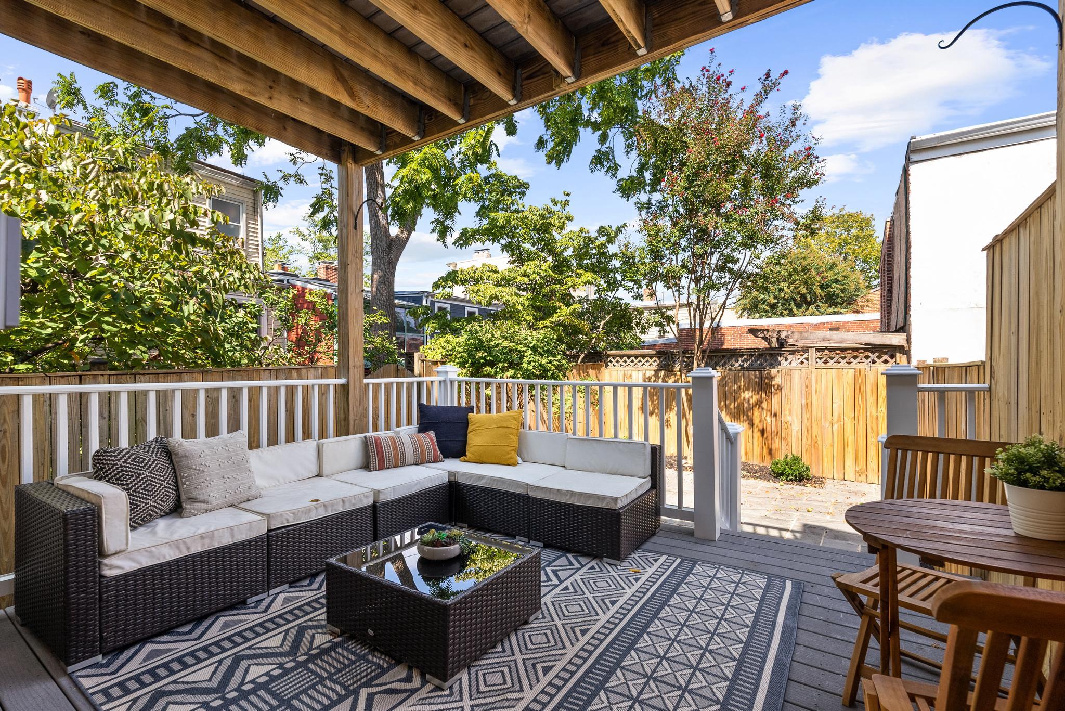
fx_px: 473
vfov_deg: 73.8
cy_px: 356
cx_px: 532
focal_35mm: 16
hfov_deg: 96.7
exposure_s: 1/100
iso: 200
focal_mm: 16
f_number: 9
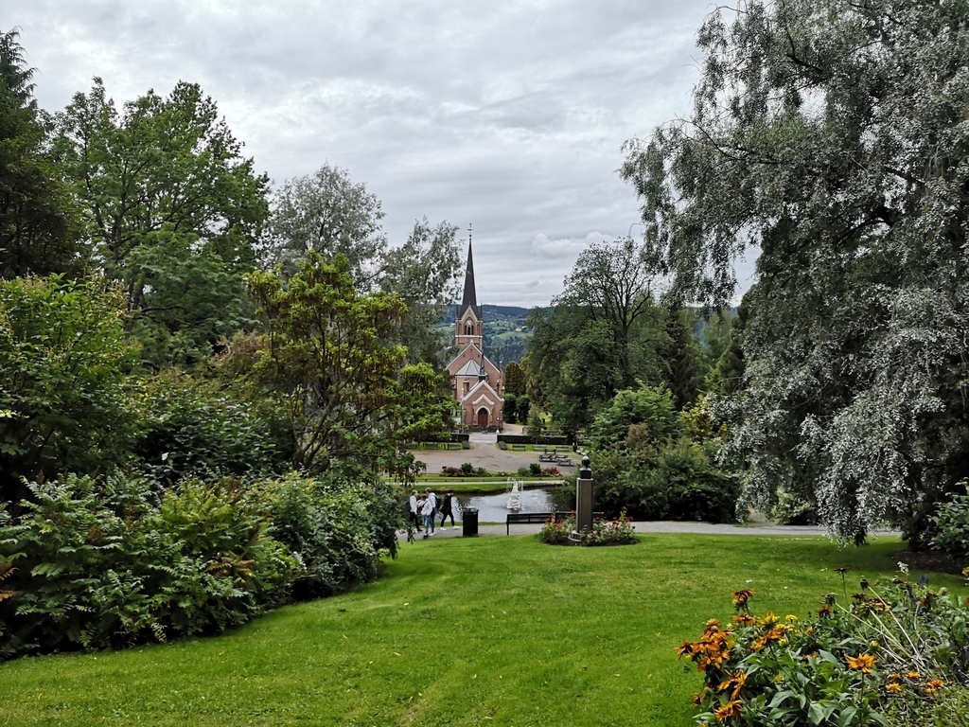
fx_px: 756
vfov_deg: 51.4
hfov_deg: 65.3
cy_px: 364
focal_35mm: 27
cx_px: 484
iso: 50
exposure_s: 1/1323
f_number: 1.8
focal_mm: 3.95
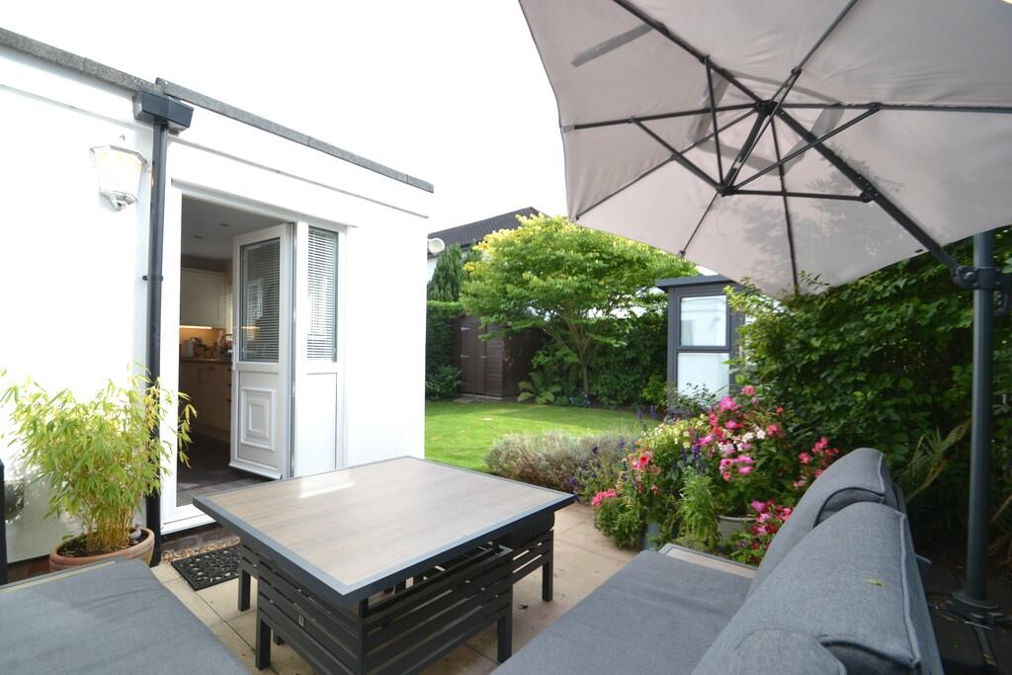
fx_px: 422
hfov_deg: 100.4
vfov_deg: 77.3
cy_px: 338
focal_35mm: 15
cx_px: 506
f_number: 5.6
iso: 110
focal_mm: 10
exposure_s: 1/125
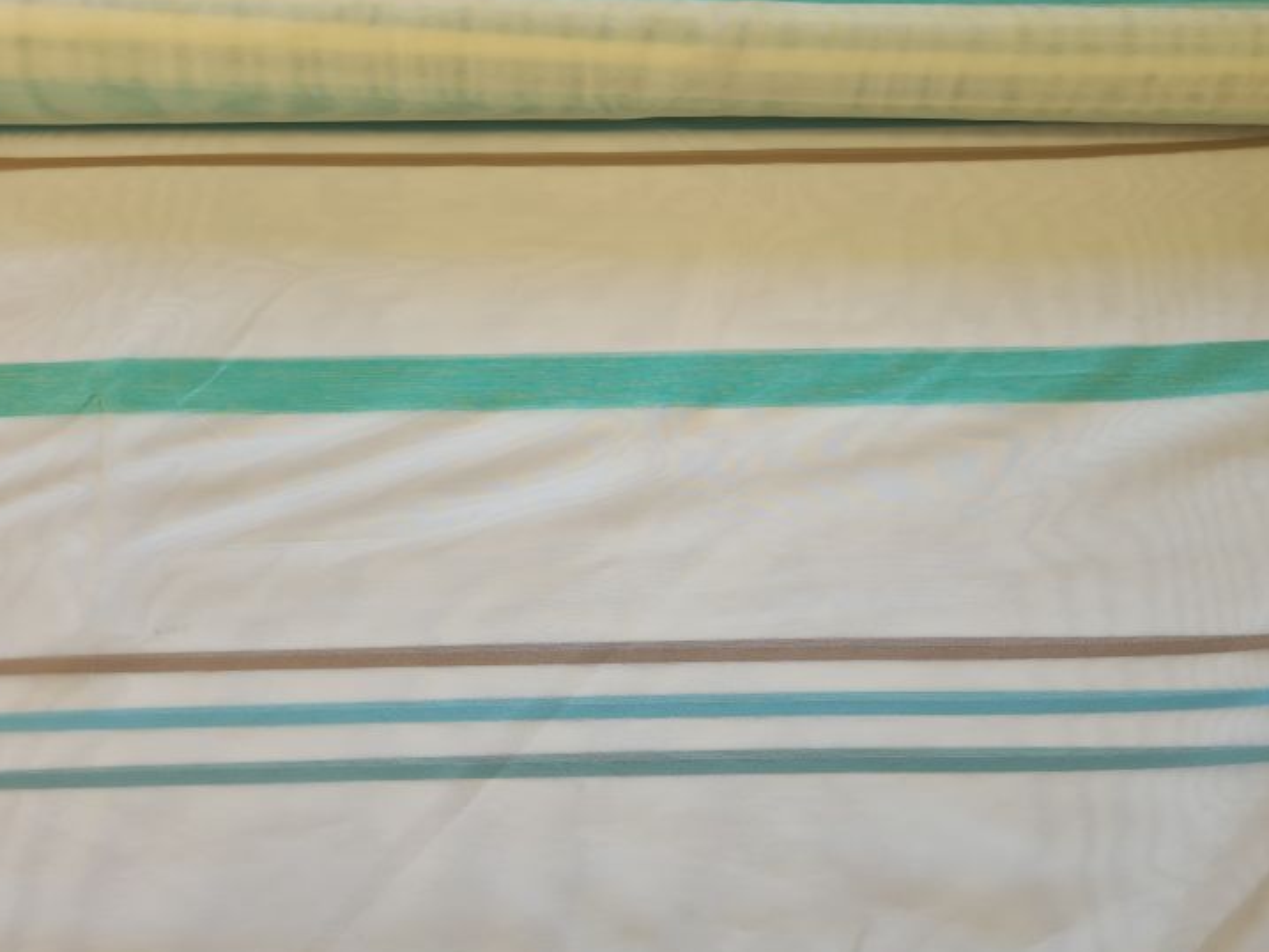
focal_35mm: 29
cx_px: 680
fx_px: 1063
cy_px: 460
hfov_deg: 61.6
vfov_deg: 48.2
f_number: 1.8
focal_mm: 5.4
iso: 50
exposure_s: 1/147
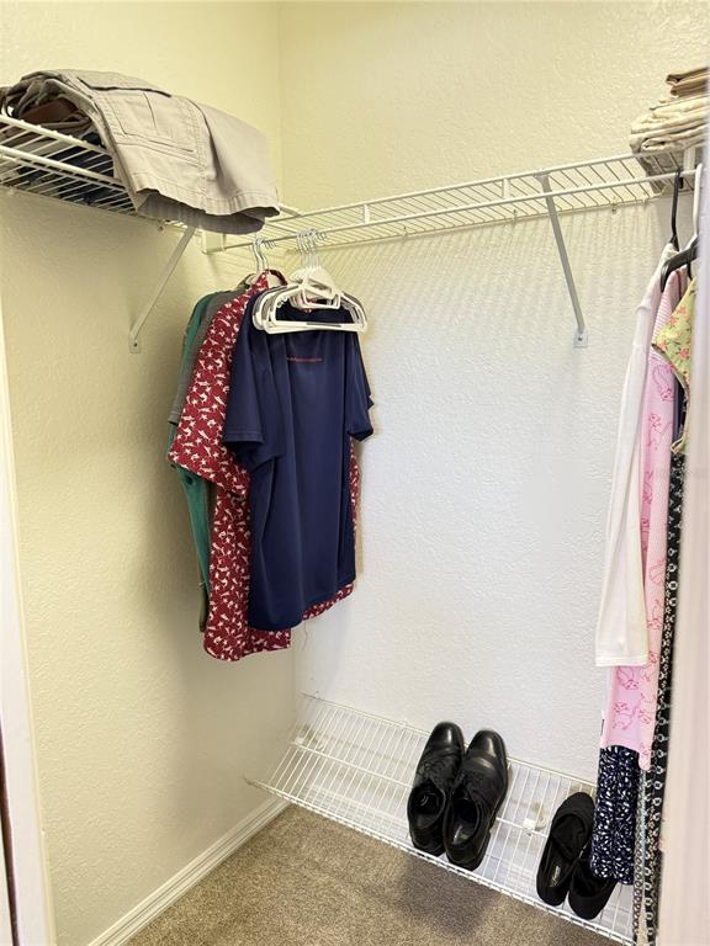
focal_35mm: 24
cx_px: 355
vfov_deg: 71.6
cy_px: 473
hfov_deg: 56.8
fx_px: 656
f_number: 1.78
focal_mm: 6.76
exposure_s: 1/60
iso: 400
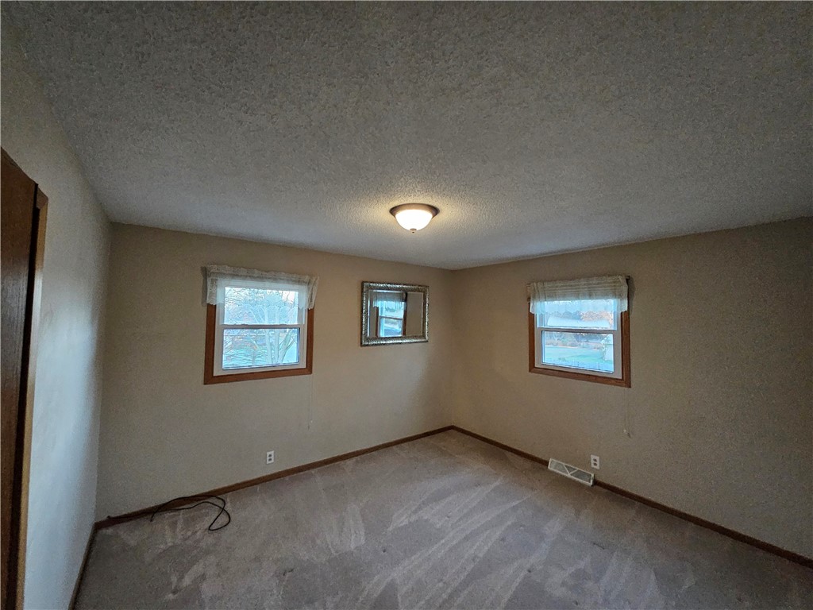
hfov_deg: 106.2
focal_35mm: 13
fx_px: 305
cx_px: 406
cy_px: 305
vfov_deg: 89.9
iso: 500
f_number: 2.2
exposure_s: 1/30
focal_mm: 1.74
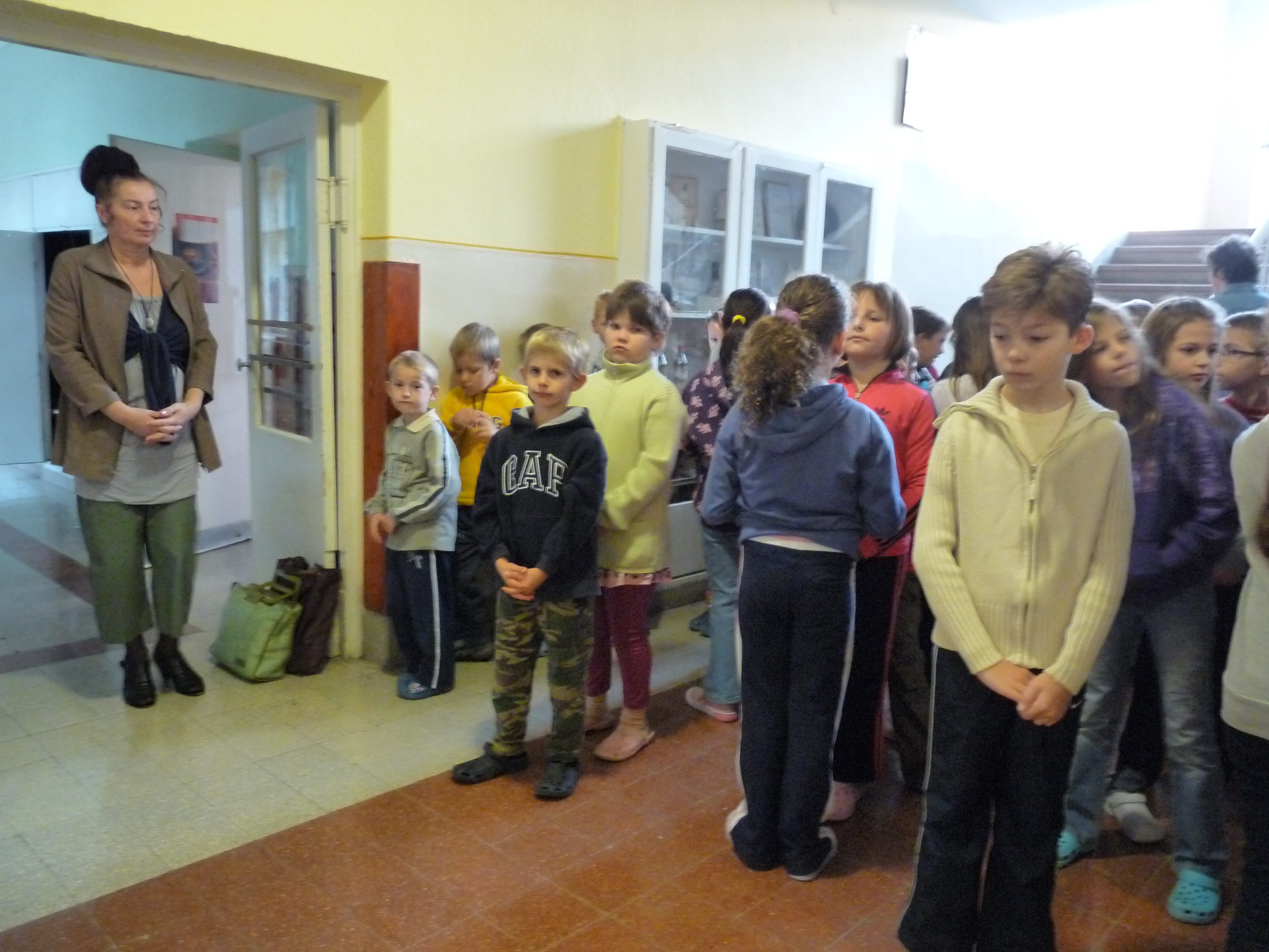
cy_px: 476
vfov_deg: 51.4
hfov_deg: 65.3
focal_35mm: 27
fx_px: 990
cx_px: 634
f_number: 2.8
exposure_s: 1/13
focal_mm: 4.8
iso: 800
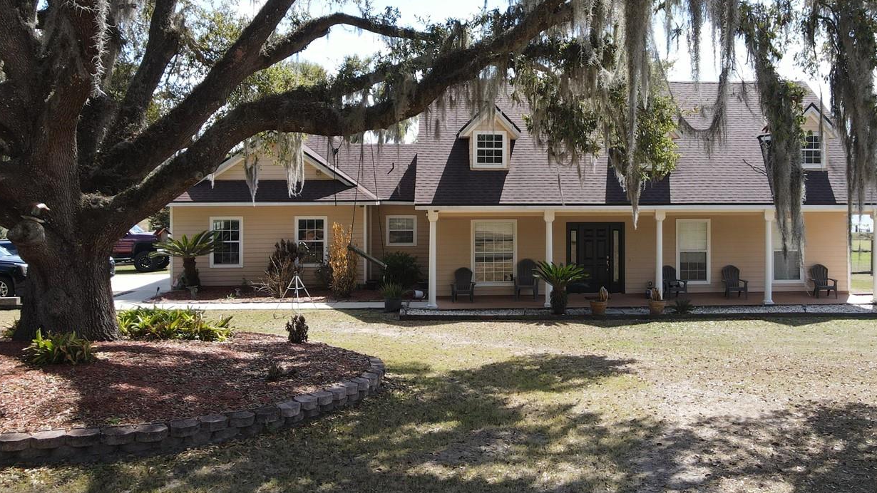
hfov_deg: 57.7
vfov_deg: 34.5
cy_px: 194
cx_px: 516
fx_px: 791
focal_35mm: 34
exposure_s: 1/320
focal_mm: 4.5
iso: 100
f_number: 2.8
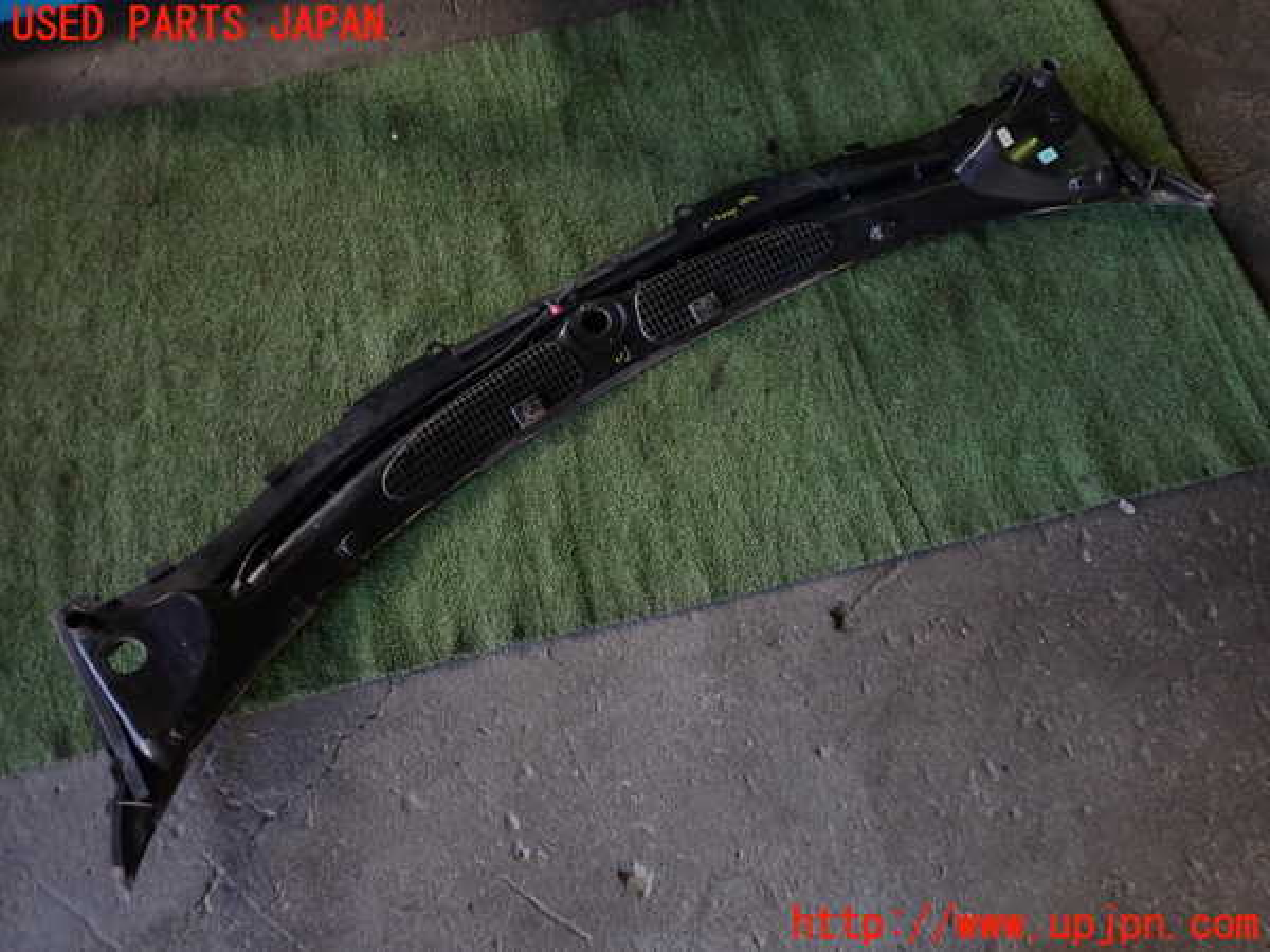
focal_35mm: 30
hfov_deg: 60.0
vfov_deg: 46.8
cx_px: 635
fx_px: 1101
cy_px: 476
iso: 125
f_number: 2.3
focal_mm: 5.4
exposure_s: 1/60
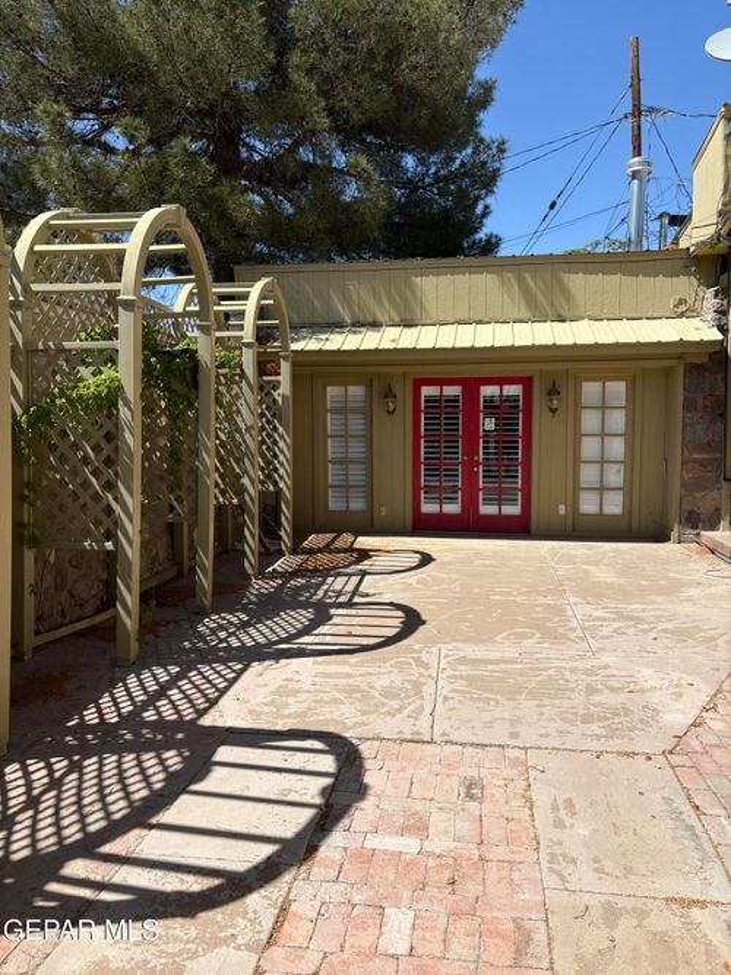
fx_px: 732
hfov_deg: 53.0
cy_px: 488
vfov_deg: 67.3
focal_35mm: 26
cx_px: 366
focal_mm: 5.96
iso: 50
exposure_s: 1/4329
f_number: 1.6
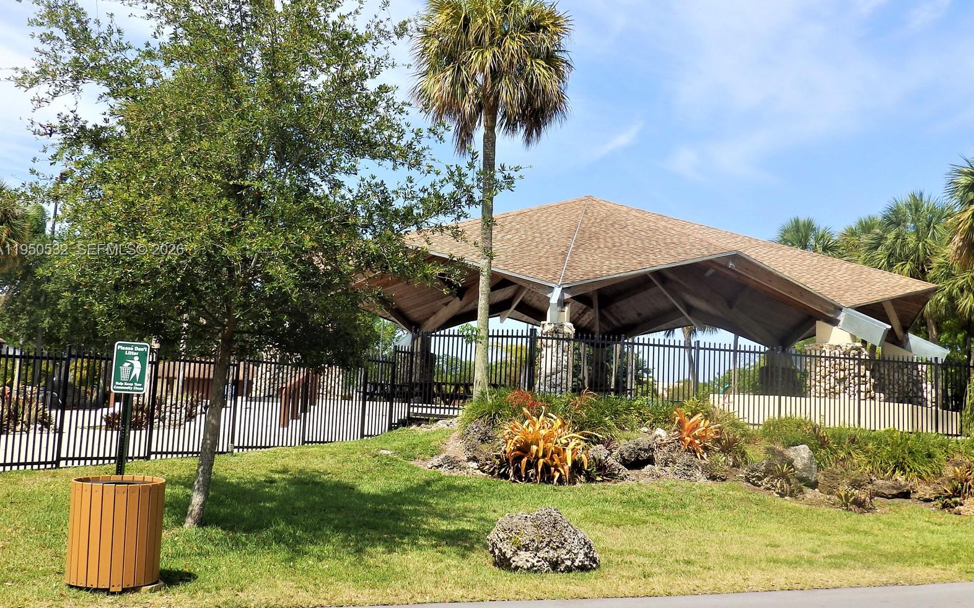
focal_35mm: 41
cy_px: 251
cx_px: 487
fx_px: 1088
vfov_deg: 31.2
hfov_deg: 48.2
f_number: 4.5
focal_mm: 6.8
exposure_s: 1/500
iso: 80
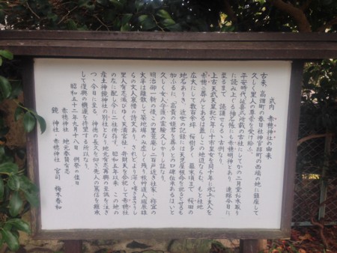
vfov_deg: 43.0
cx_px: 168
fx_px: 321
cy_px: 126
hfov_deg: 55.3
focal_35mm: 33
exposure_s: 1/174
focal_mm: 4.12
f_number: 2.4
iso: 50
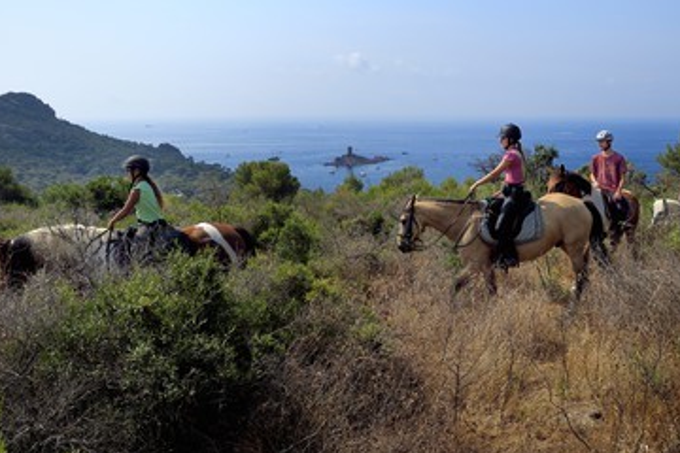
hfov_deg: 65.1
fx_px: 529
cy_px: 234
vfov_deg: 46.4
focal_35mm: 28
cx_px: 391
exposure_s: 1/500
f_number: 13
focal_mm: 24
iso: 400
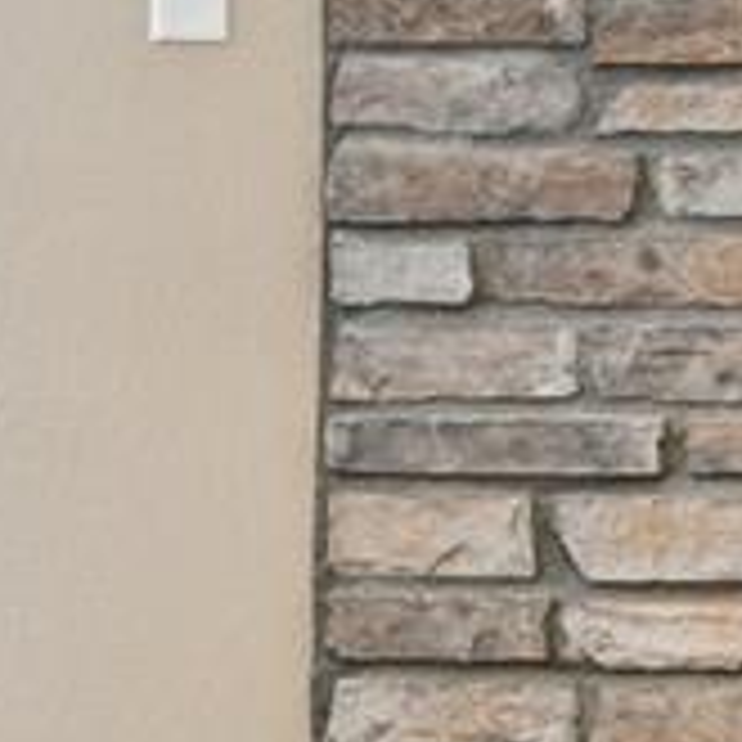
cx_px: 1264
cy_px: 90
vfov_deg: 11.0
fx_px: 3832
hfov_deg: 10.5
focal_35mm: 158
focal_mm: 30
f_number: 11
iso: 400
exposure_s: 1/1.67
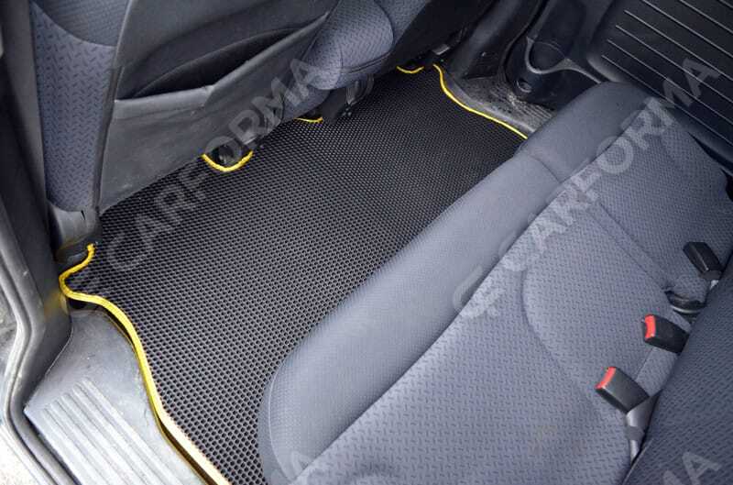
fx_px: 548
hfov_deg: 67.5
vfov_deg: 47.7
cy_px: 242
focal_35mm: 27
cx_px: 366
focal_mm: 18
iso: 3200
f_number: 3.5
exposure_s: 1/30
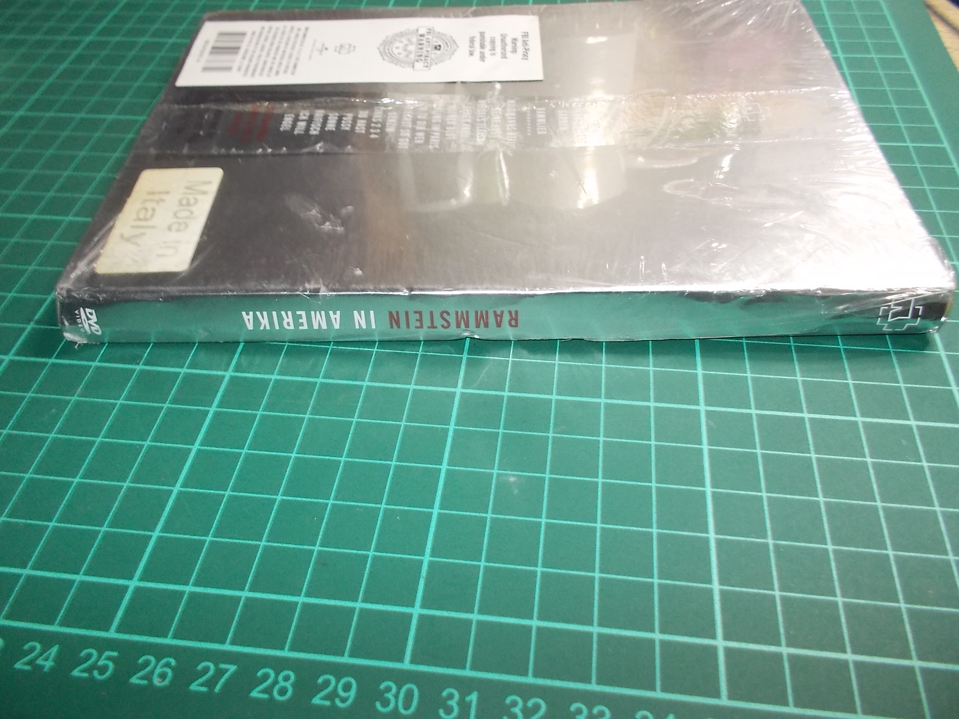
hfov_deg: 61.7
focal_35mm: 29
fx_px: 803
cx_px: 480
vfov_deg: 48.2
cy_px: 360
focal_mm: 4.1
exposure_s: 1/30
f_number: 3.3
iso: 200
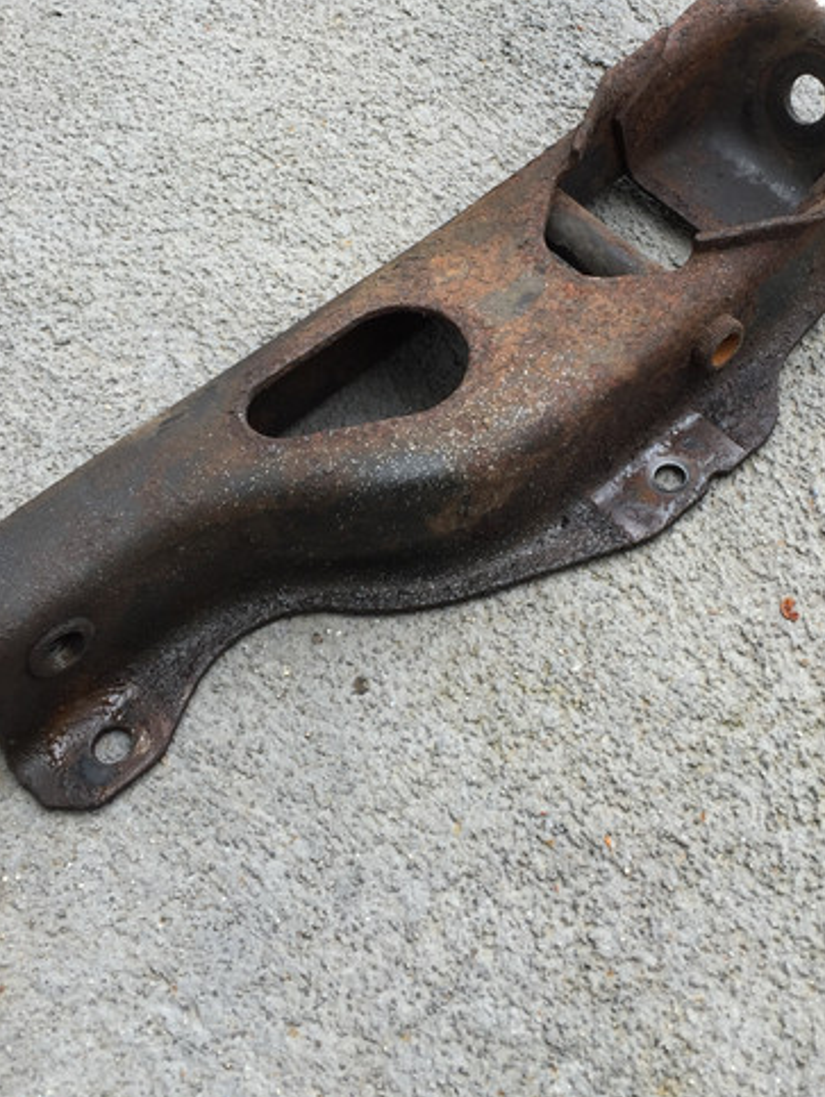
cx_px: 495
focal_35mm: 48
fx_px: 1523
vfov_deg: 39.4
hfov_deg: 30.2
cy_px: 422
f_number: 2.2
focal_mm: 4.15
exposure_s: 1/153
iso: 32
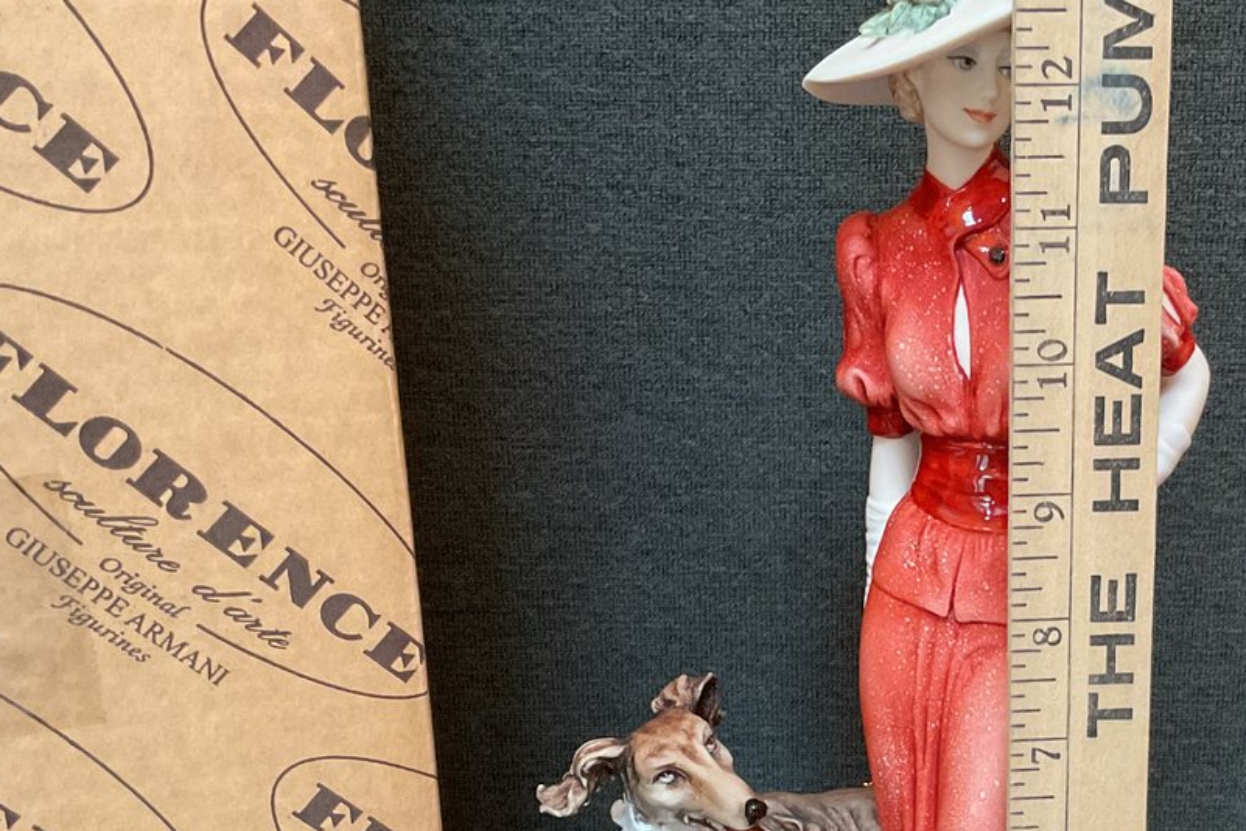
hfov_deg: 34.2
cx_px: 956
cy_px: 709
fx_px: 1973
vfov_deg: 23.3
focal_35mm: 57
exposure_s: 1/60
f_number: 1.8
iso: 250
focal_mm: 3
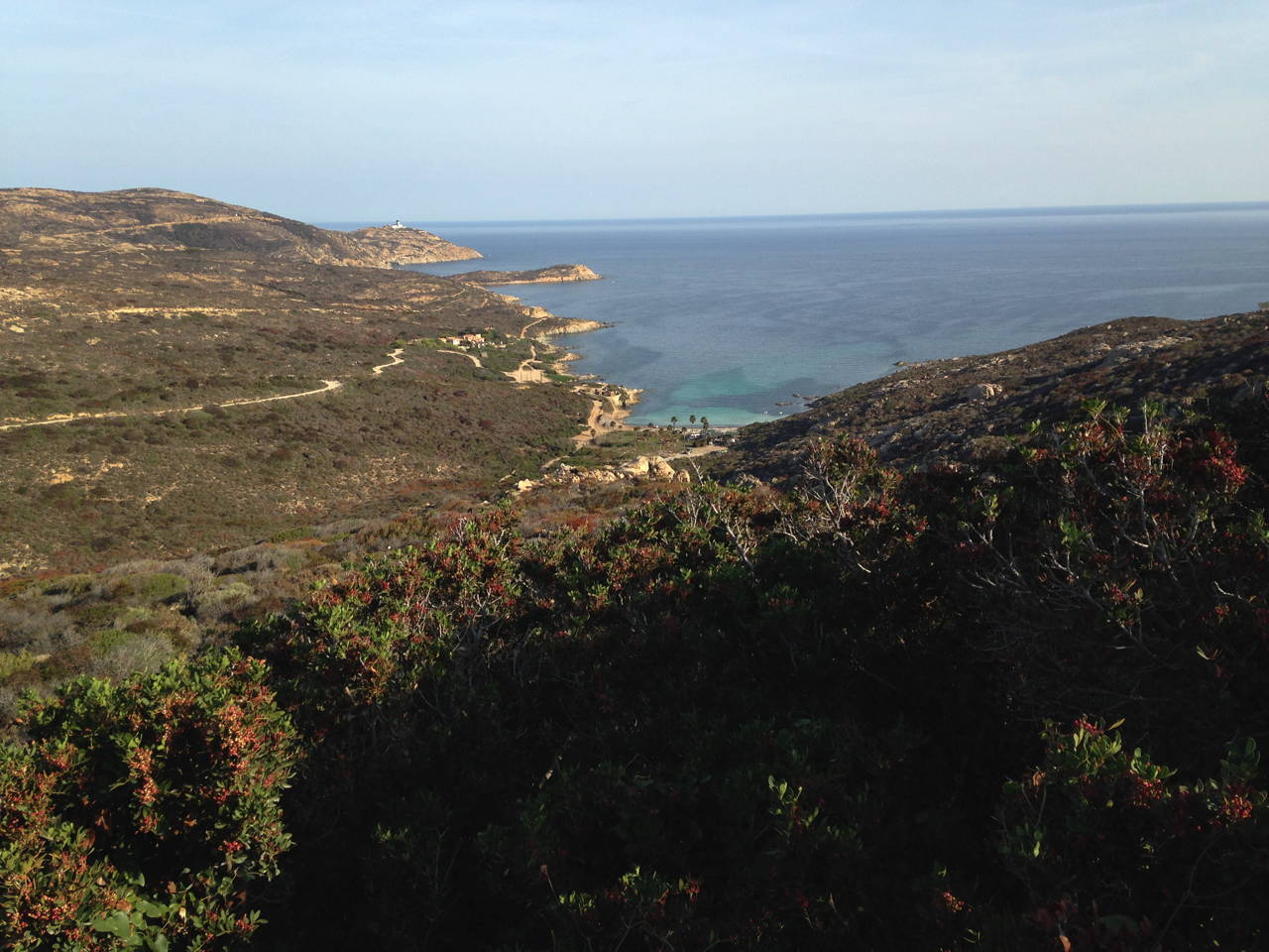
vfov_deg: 42.9
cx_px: 634
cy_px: 476
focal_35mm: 33
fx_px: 1210
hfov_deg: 55.4
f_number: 2.4
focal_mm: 4.12
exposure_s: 1/985
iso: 50
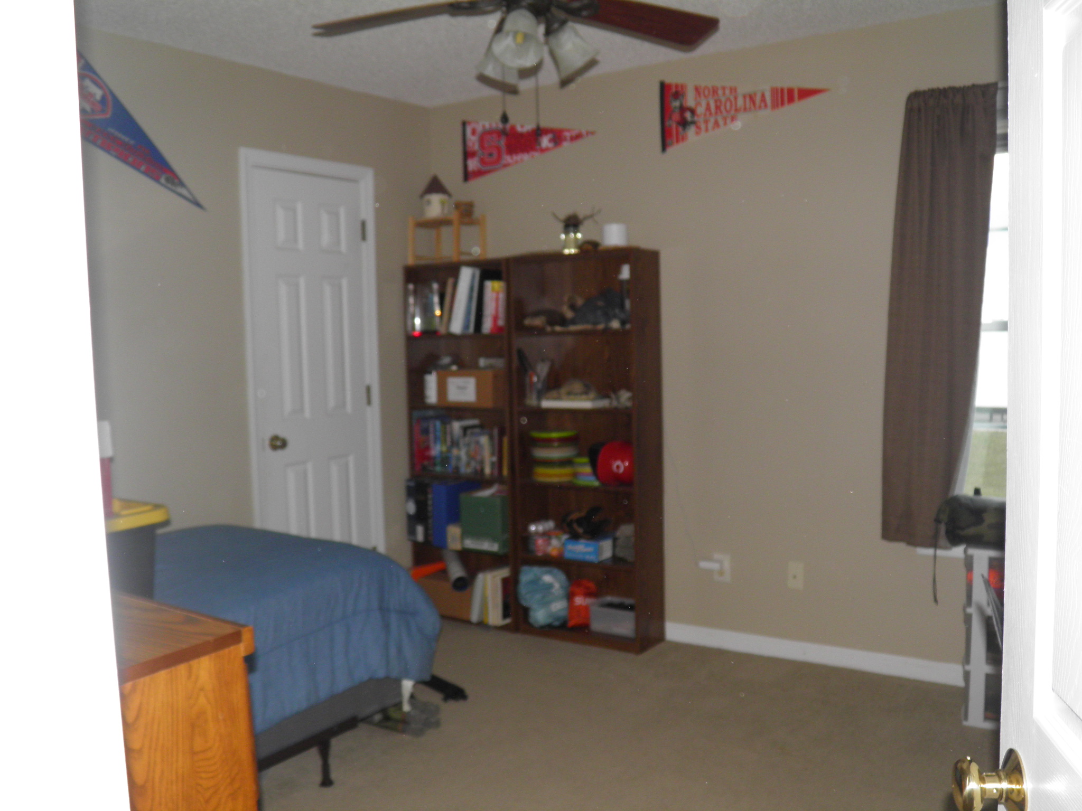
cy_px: 406
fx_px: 938
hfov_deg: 60.0
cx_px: 541
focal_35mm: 30
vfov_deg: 46.8
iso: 100
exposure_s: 1/40
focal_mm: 5.5
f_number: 3
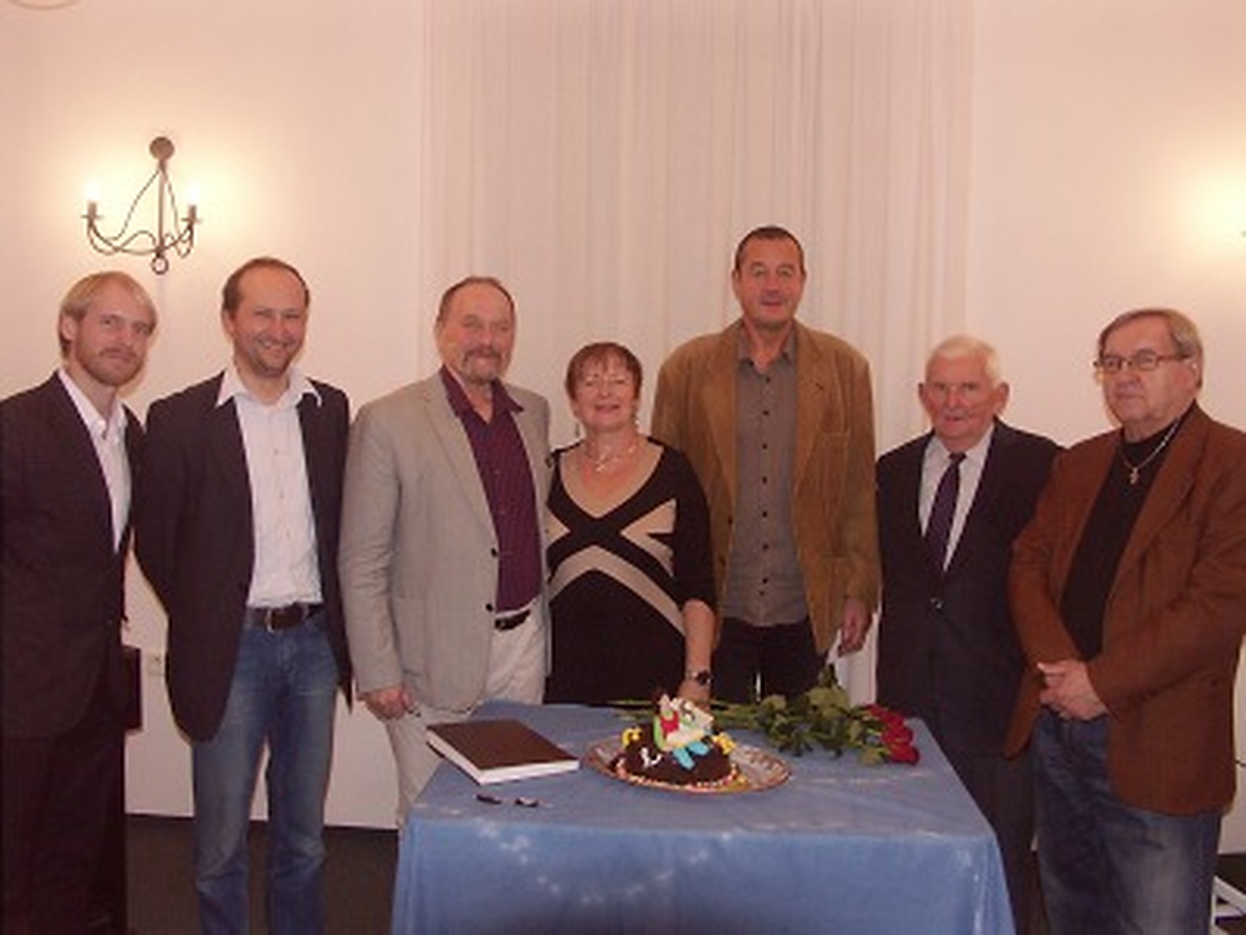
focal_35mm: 30
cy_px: 468
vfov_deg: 46.8
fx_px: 1080
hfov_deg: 60.0
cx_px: 623
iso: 200
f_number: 2.8
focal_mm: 7.8
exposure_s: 1/100
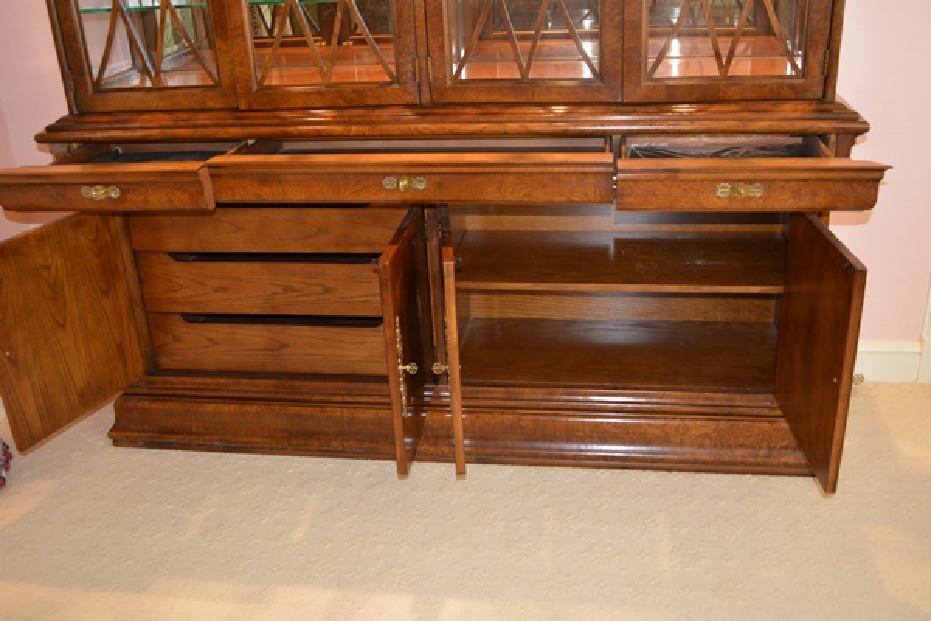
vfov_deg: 40.0
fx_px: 853
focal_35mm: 33
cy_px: 310
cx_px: 466
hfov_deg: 57.2
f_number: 4
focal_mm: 22
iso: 1250
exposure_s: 1/60
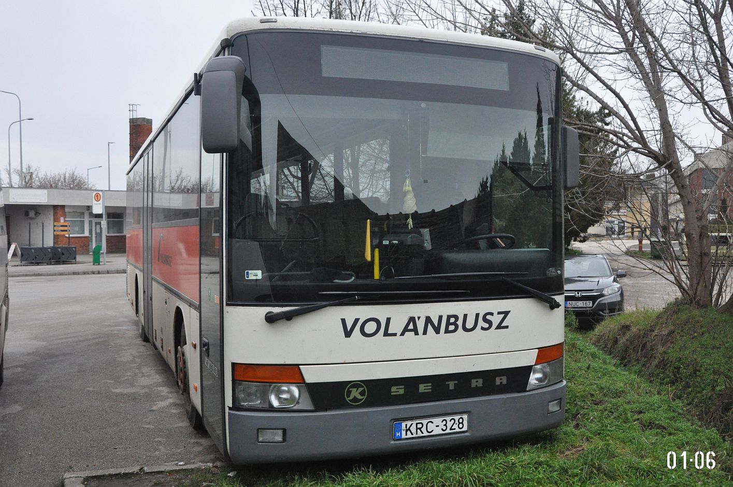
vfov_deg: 39.9
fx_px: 671
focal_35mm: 33
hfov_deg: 57.3
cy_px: 244
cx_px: 366
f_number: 3.8
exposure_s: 1/500
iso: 1600
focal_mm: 22
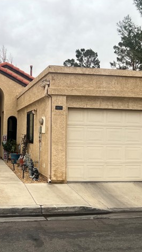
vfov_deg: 52.8
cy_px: 126
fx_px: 255
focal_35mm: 38
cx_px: 18
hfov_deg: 30.0
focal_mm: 5.7
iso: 40
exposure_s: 1/192
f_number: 1.5
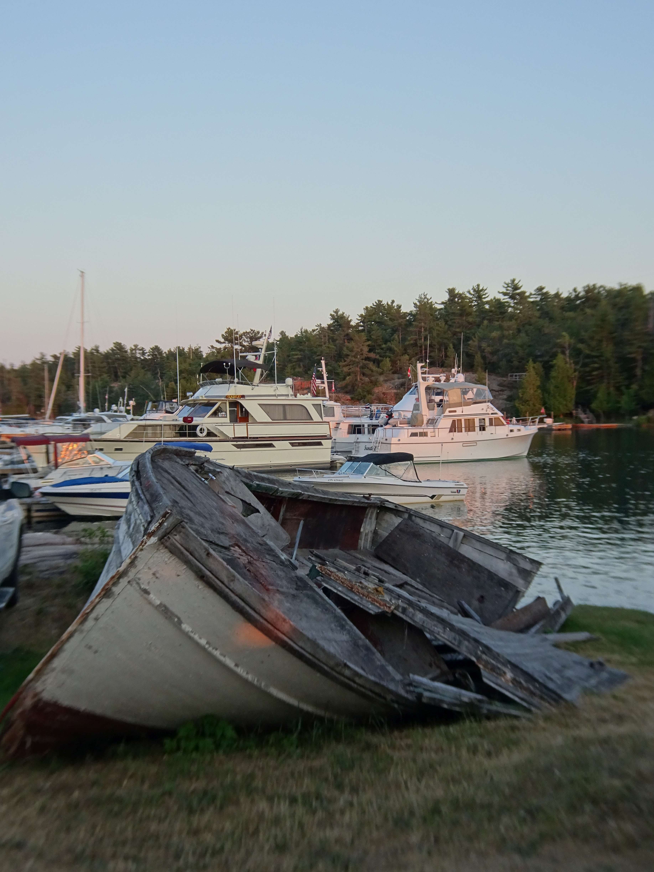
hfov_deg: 35.1
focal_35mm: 41
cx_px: 327
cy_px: 436
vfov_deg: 45.8
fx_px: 1033
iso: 80
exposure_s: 1/50
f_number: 4
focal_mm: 7.05
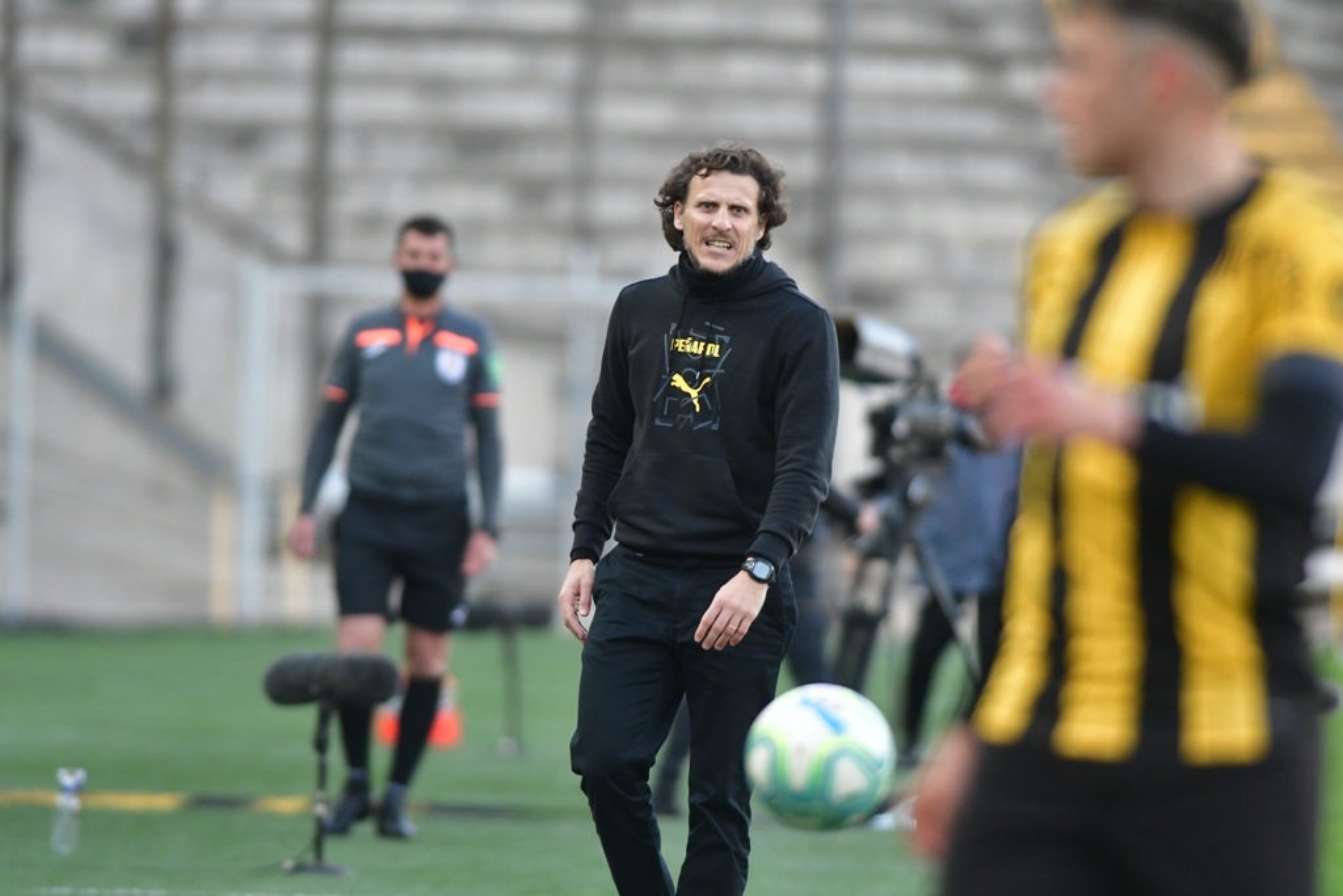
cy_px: 448
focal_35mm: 450
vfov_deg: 3.1
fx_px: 16789
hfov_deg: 4.6
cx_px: 672
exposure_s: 1/1250
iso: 2000
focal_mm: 300
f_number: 3.5
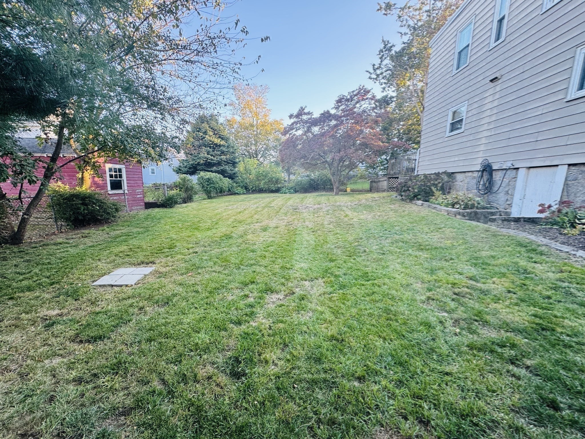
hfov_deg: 102.1
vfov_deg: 85.7
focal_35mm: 14
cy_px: 220
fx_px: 237
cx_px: 292
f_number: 2.2
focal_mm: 2.22
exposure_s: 1/99
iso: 125
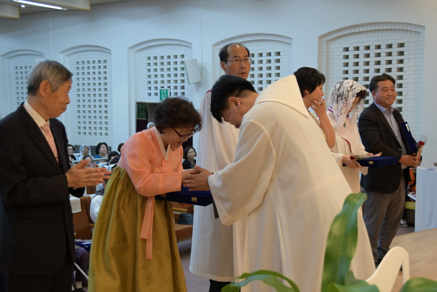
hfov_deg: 41.1
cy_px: 146
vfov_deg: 28.1
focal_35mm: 48
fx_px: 583
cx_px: 218
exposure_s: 1/60
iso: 800
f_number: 4.2
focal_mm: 32
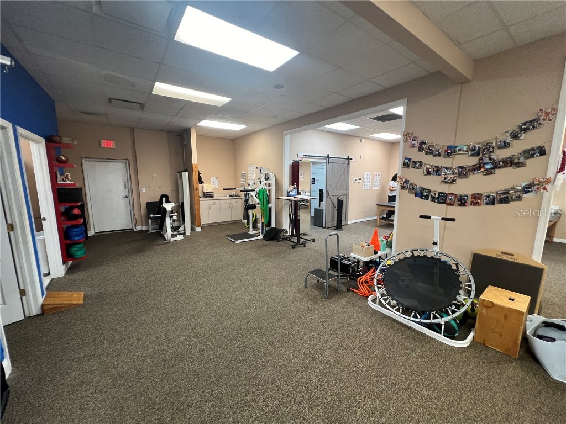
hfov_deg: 106.2
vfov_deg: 89.9
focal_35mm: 13
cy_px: 212
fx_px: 213
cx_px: 283
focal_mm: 1.57
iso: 160
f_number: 1.8
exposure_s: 1/60
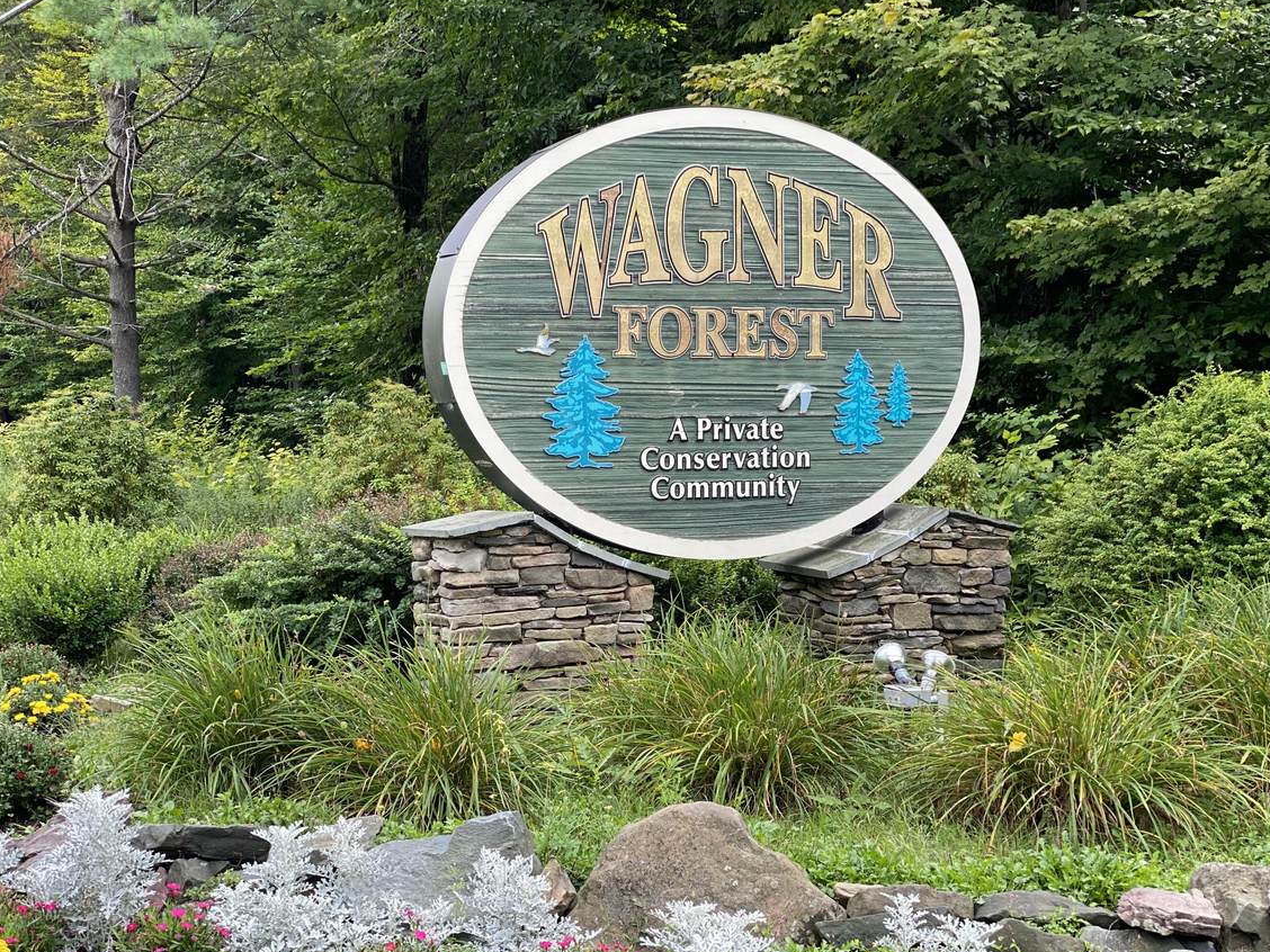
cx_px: 612
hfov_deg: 32.7
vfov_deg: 24.8
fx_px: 2165
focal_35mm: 59
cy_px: 492
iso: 20
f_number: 2
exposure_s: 1/164
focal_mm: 6
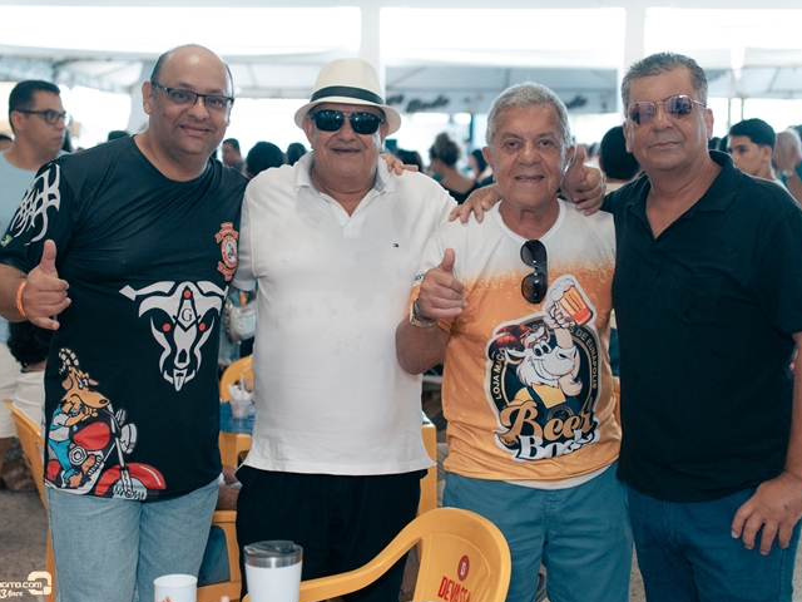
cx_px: 424
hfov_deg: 32.9
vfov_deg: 25.0
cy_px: 298
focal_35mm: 59
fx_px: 1357
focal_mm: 35
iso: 2000
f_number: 2.5
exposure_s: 1/640
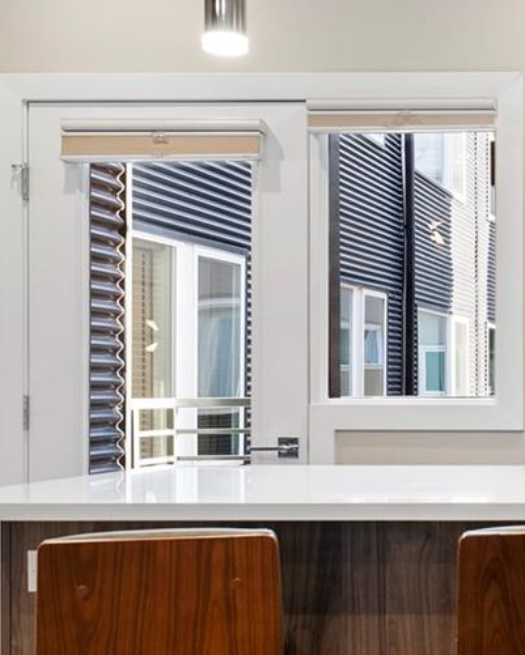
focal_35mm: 66
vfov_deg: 28.7
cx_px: 731
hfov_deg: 20.6
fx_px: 1281
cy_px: 375
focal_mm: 22
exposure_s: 1/20
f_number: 5.6
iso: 1000
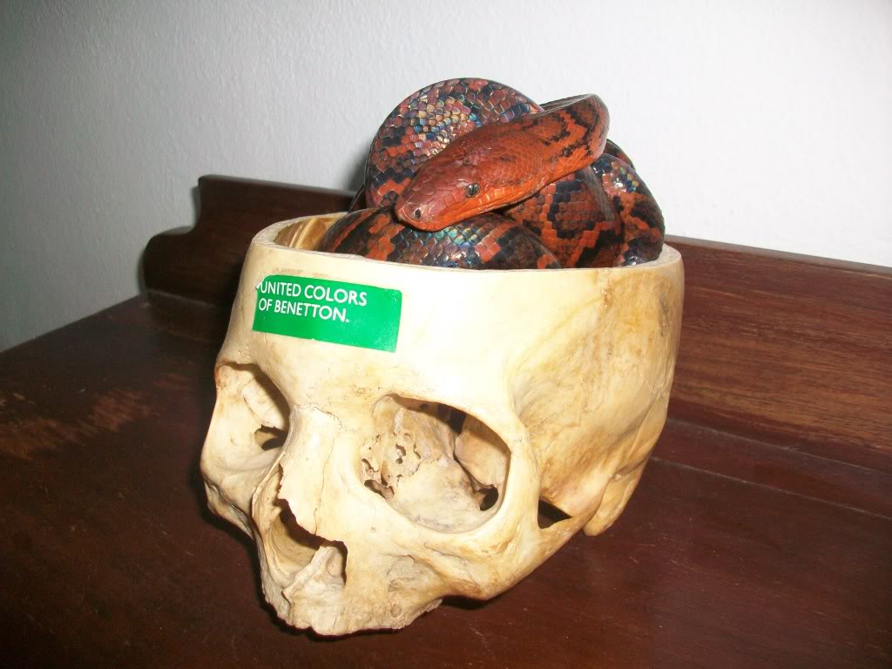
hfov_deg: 56.8
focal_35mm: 32
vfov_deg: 44.2
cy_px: 334
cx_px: 446
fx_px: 825
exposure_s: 1/60
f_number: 2.8
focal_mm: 5.7
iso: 120
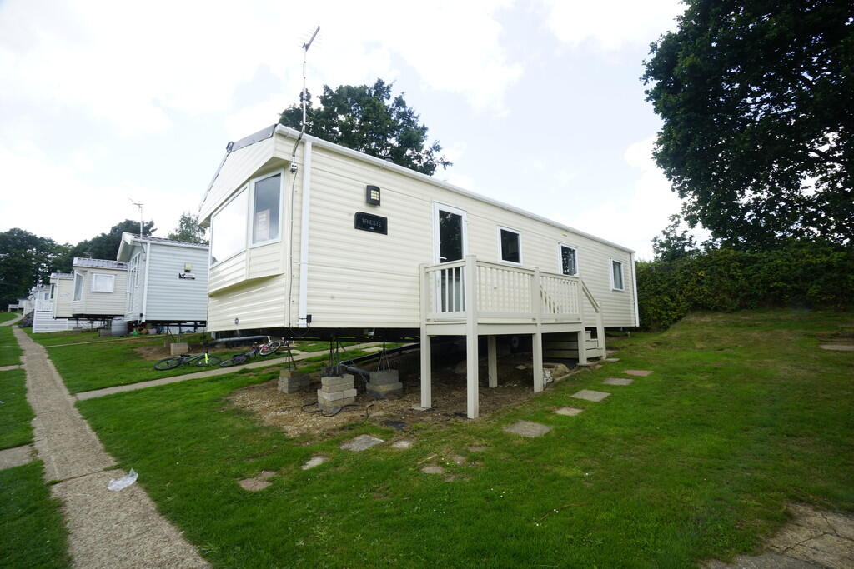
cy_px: 284
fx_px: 380
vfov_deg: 73.8
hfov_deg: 96.7
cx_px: 427
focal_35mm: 16
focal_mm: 16
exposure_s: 1/60
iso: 640
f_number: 18
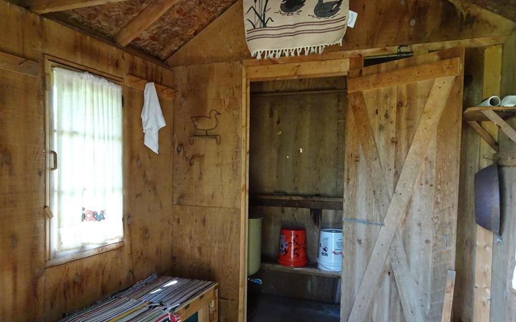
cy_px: 182
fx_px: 366
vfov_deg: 47.5
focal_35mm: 26
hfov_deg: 70.4
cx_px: 263
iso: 640
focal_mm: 4.1
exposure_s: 1/30
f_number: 3.5
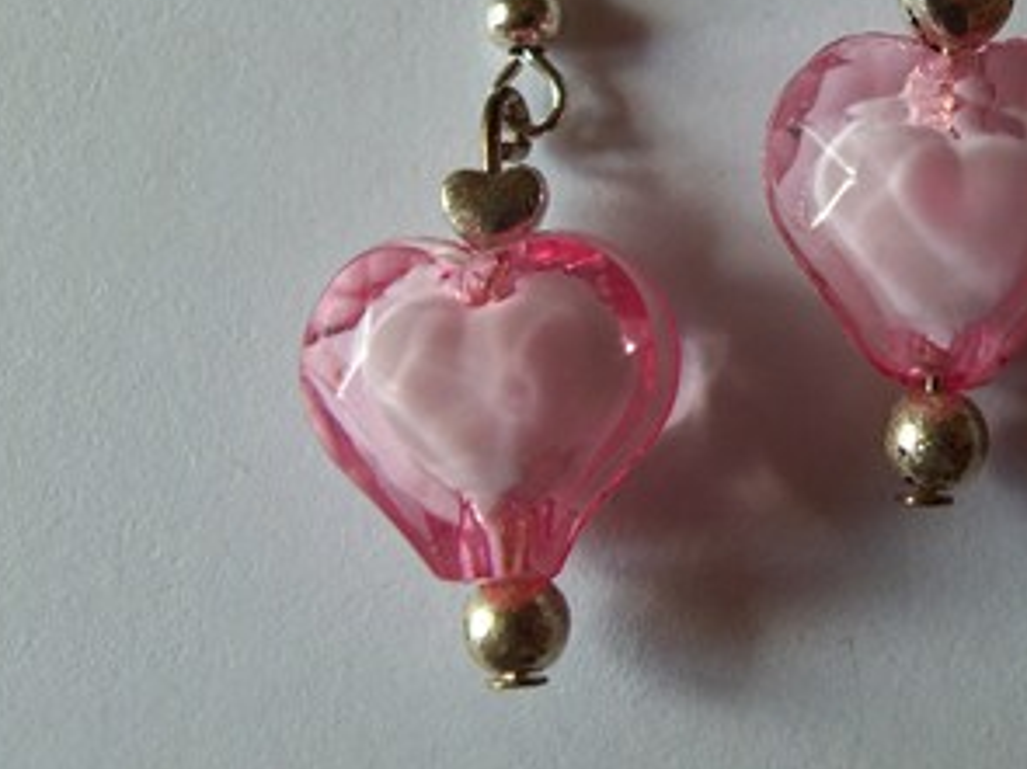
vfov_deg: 24.3
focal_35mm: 59
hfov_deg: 32.1
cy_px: 115
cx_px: 773
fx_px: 1750
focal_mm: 5.2
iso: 80
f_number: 3.4
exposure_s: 1/40
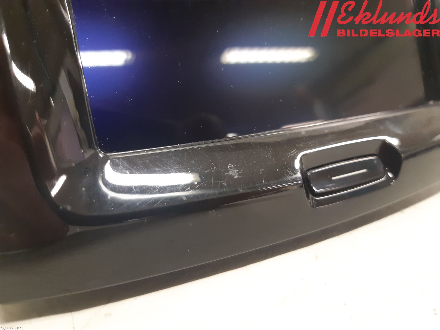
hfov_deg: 67.3
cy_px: 165
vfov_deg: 53.1
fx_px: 330
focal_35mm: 26
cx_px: 220
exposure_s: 1/25
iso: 250
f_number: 1.7
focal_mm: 3.93
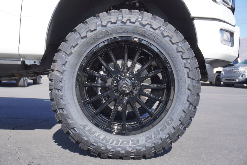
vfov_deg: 29.9
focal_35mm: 45
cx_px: 124
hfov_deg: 43.6
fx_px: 309
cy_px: 82
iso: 100
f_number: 8
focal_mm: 30
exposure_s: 1/160
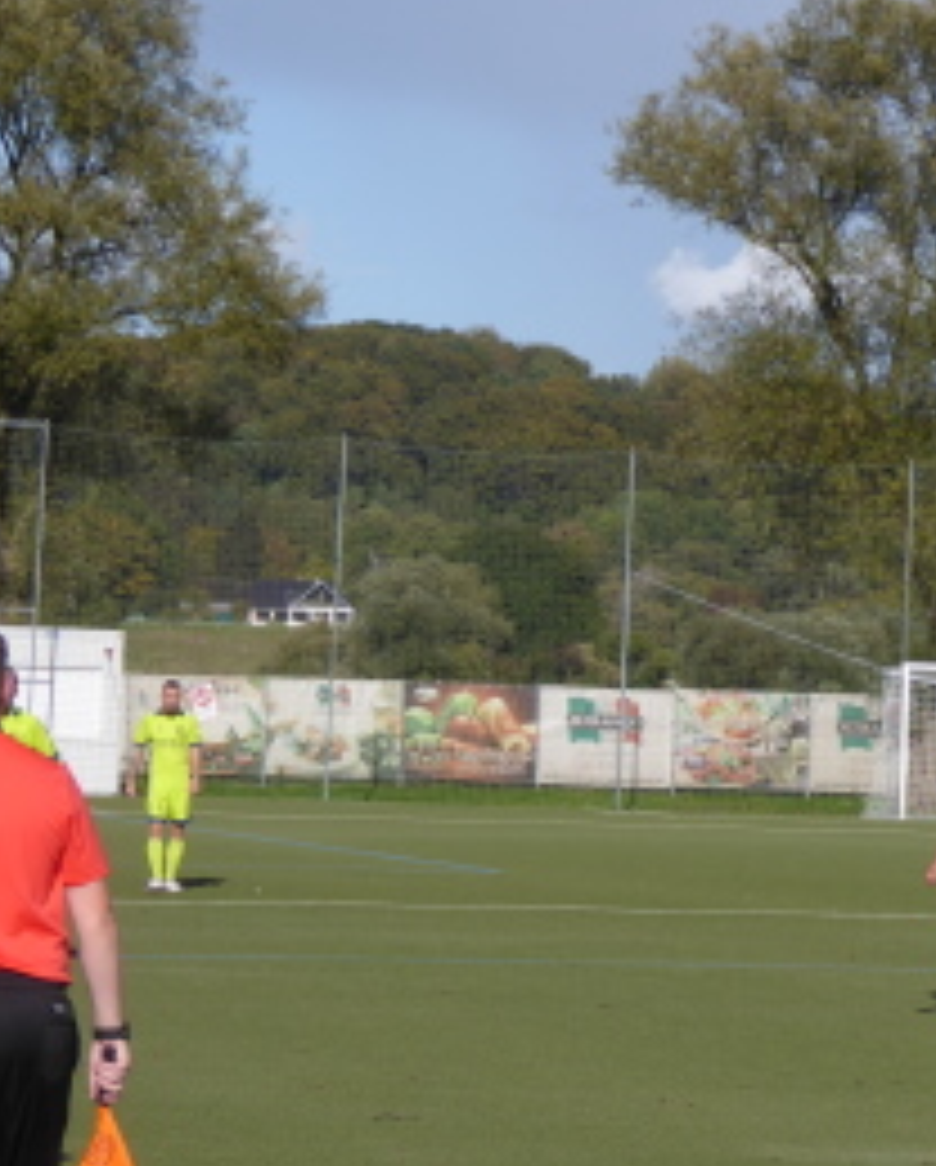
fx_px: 5735
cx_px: 410
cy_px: 720
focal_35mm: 166
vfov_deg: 11.6
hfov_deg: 9.3
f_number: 5
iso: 80
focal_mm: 17.5
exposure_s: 1/500
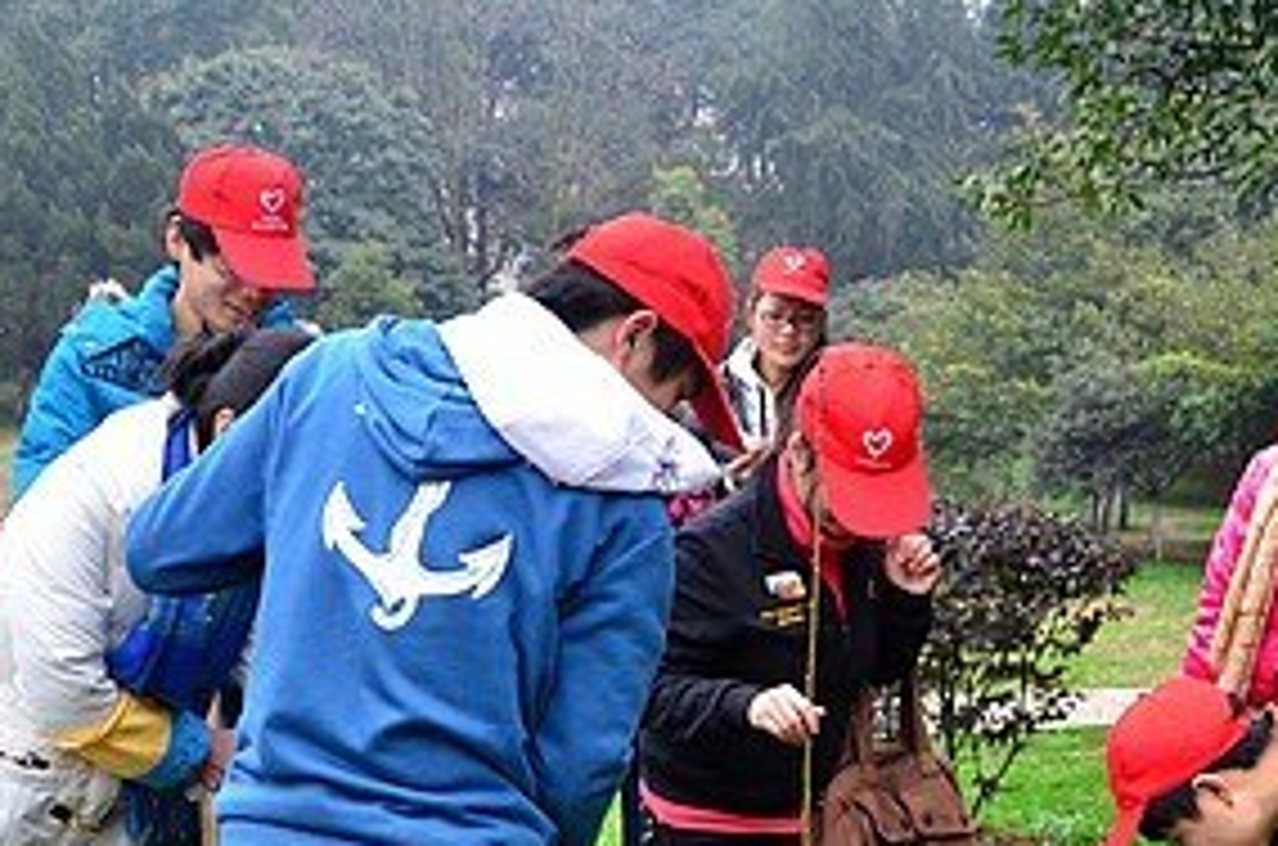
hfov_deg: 34.4
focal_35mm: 57
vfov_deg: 22.7
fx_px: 2019
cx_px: 945
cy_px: 853
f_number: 4.5
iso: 1600
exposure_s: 1/320
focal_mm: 18
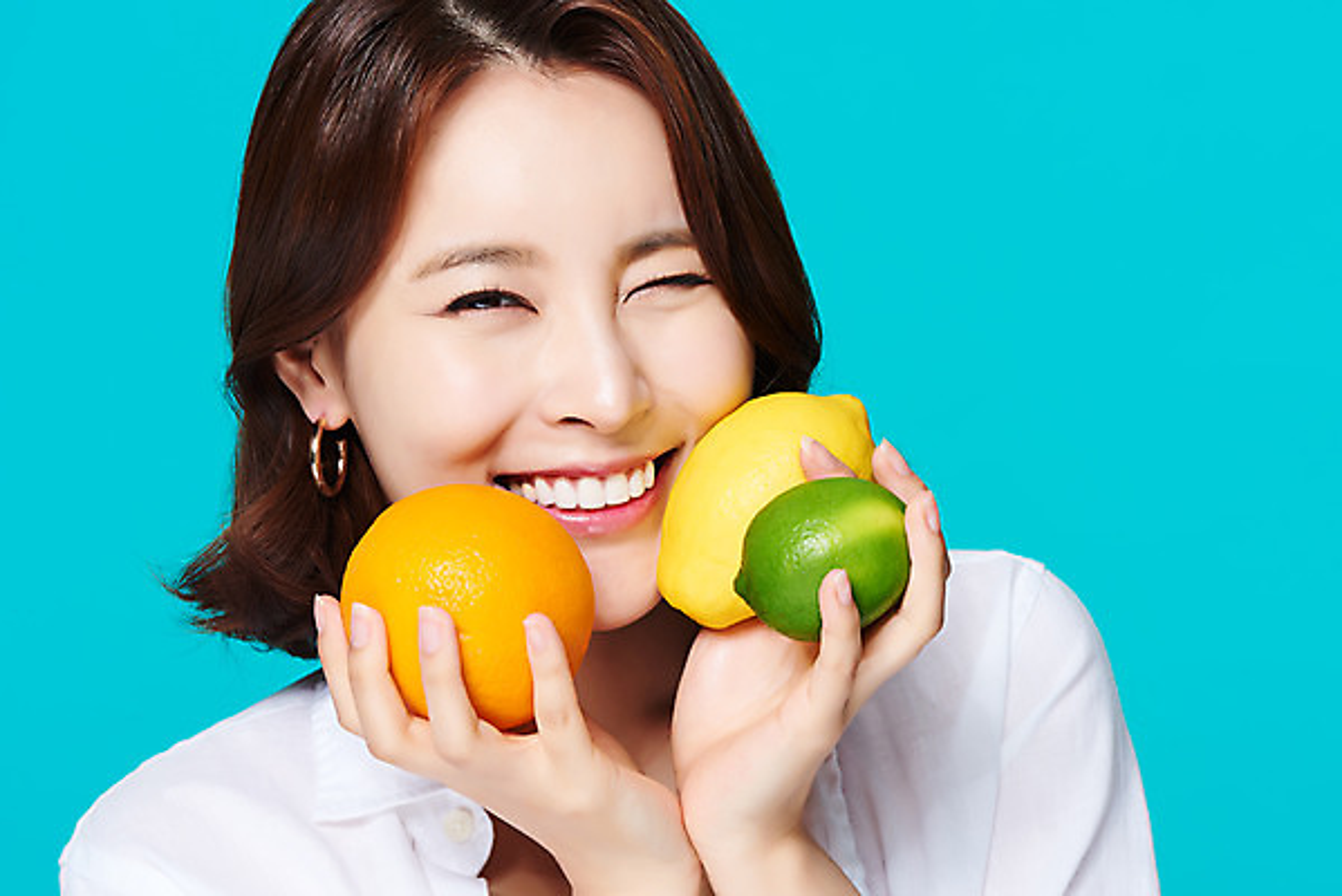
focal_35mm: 105
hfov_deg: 19.4
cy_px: 448
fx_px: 3916
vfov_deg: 13.1
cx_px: 671
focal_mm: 105
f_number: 16
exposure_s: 1/125
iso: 64
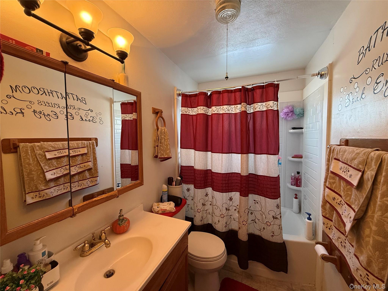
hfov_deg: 102.1
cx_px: 194
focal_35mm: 14
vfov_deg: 85.7
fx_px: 157
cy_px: 146
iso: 320
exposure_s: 1/60
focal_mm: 2.22
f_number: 2.2
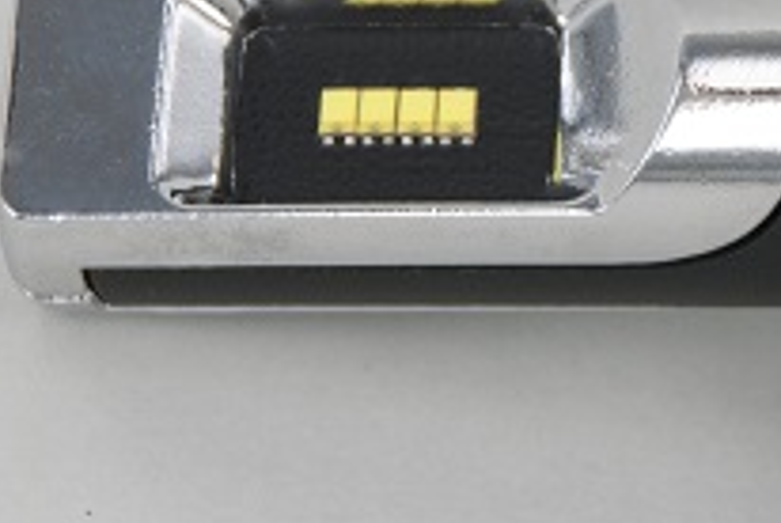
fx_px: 14165
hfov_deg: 3.2
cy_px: 70
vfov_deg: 2.1
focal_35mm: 652
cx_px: 971
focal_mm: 112
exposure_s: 1/160
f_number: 5.6
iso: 320
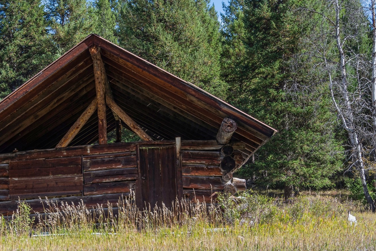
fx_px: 679
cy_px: 170
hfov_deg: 30.7
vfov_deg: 20.8
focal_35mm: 65
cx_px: 123
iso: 100
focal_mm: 26
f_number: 6.3
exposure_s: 1/200
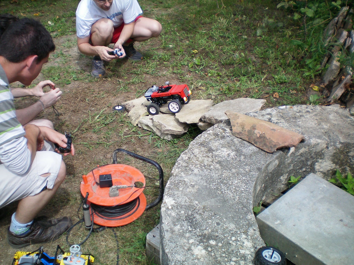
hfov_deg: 49.0
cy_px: 132
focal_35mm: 38
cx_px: 177
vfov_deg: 37.7
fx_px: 389
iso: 64
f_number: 3.1
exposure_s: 1/500
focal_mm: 6.3
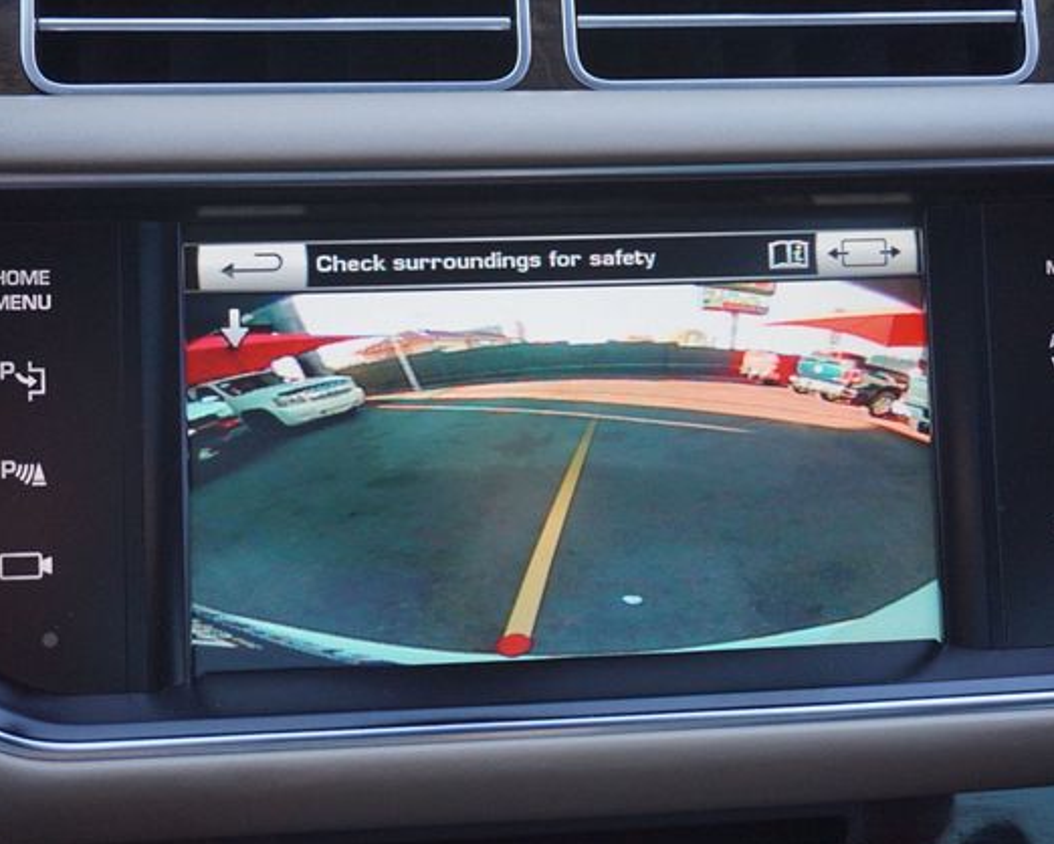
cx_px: 529
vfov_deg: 32.4
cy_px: 426
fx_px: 1453
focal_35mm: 47
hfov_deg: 39.9
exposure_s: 1/160
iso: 1000
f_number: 4.5
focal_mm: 27
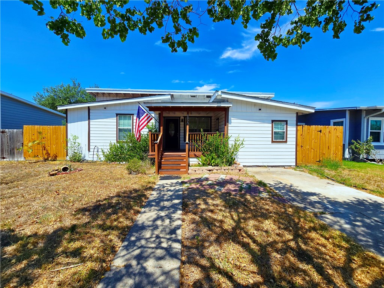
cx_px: 192
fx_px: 144
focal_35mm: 13
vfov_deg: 89.9
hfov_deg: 106.2
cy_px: 144
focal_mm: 2.2
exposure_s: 1/2500
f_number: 2.2
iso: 50
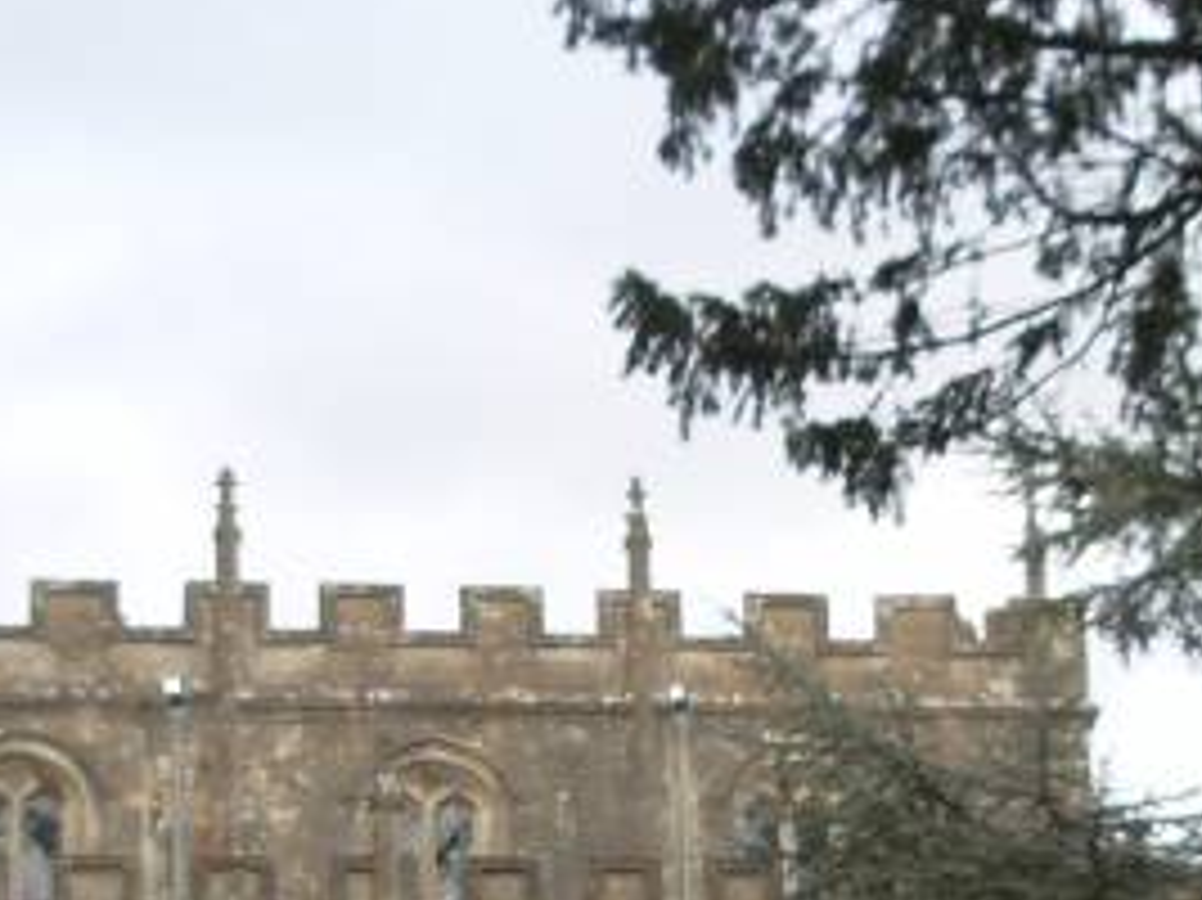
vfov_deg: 13.9
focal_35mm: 105
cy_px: 891
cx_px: 554
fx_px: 3644
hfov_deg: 18.7
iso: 50
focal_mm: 5.8
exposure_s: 1/60
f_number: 2.6
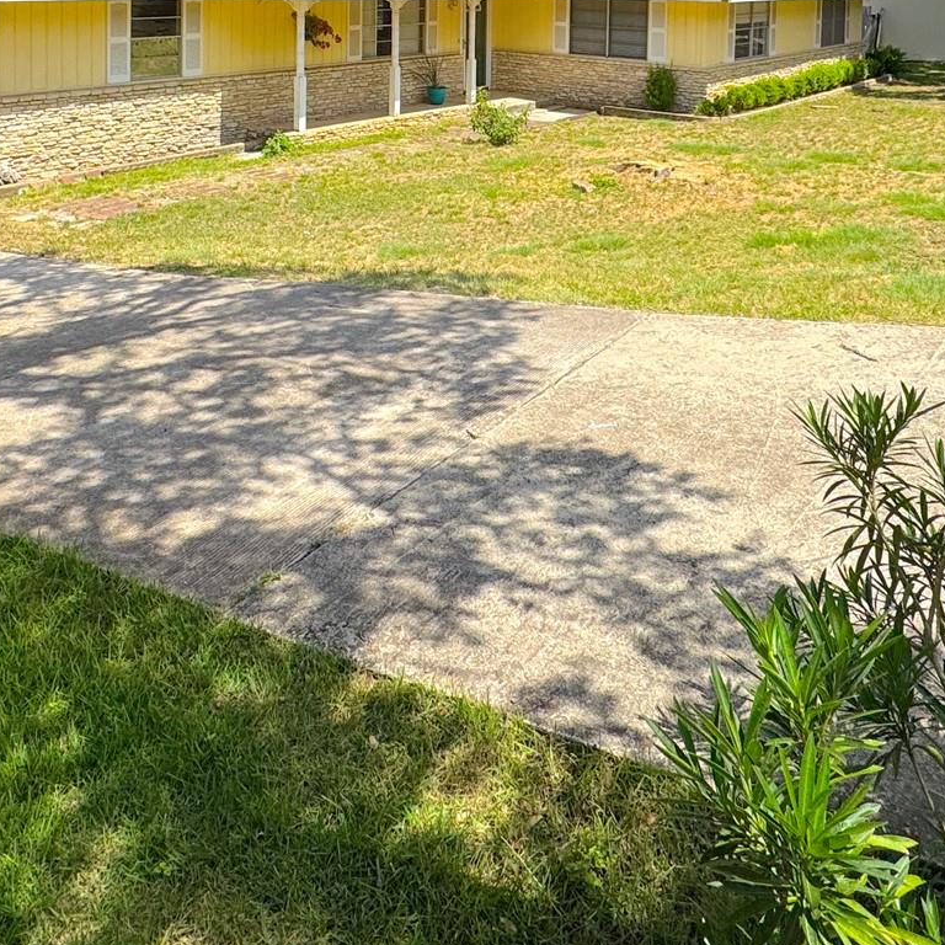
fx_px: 1019
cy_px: 6
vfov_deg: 43.0
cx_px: 460
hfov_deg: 49.7
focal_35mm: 33
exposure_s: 1/3546
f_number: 2.2
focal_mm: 2.22
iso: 50
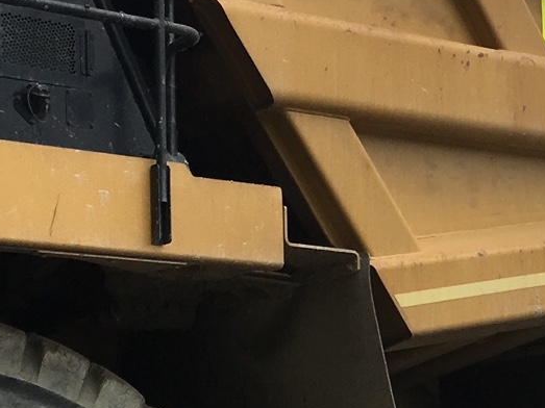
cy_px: 437
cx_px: 600
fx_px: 1118
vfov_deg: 19.9
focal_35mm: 71
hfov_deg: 25.4
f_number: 2.2
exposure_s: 1/974
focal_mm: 4.15
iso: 25
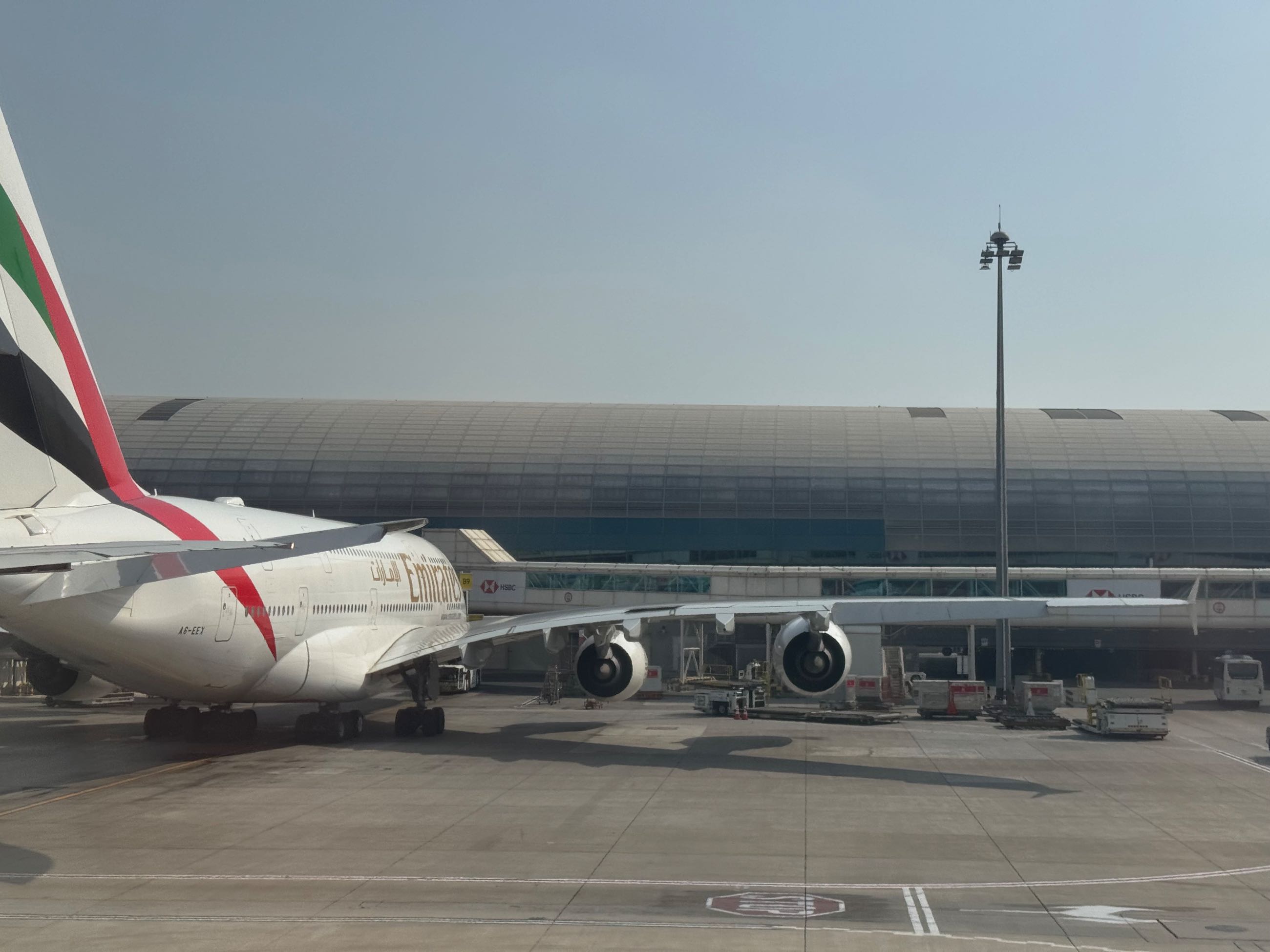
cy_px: 476
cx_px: 635
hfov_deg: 39.7
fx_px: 1761
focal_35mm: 48
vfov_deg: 30.3
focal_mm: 6.76
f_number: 1.78
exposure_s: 1/7092
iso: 64
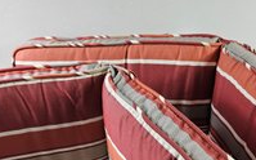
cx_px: 147
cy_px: 141
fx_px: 293
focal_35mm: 42
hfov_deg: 47.1
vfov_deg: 29.3
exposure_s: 1/120
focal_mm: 5.4
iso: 160
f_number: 1.8
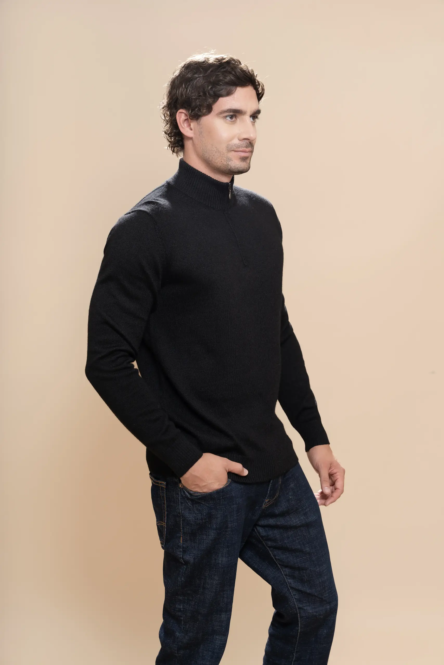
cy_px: 332
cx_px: 222
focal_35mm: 68
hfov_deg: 20.1
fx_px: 1250
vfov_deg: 29.8
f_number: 6.3
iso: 100
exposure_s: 1/250
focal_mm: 67.6
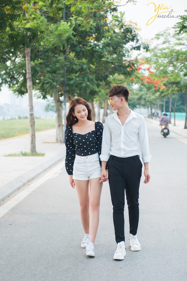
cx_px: 94
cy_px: 140
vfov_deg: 28.9
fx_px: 546
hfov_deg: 19.4
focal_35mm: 70
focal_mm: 70
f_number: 2.8
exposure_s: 1/500
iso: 200
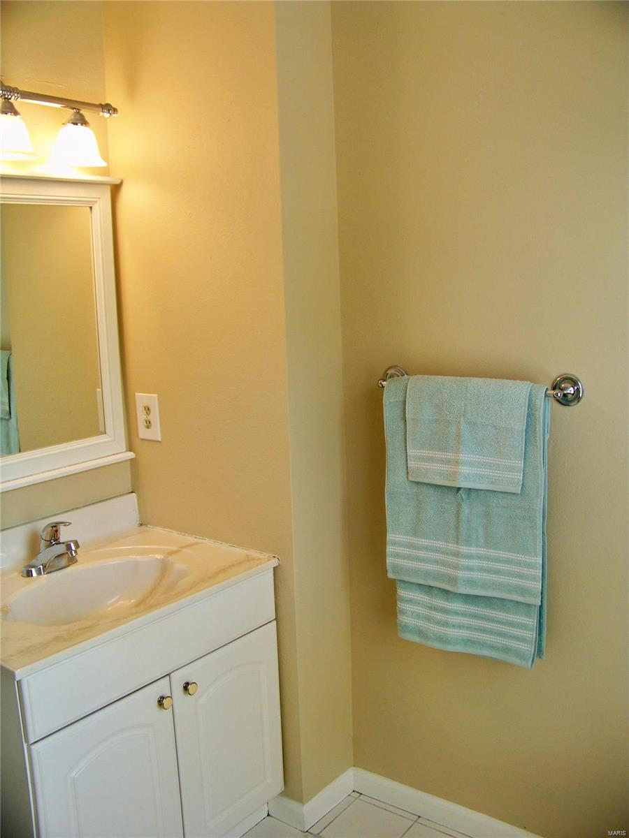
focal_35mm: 33
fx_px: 800
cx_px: 314
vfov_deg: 55.4
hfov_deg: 42.9
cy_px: 419
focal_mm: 5.85
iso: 80
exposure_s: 1/40
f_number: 2.8
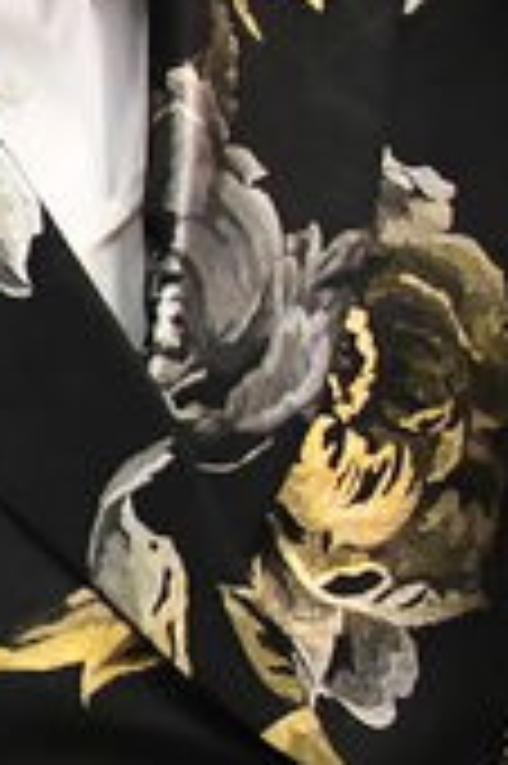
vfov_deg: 5.2
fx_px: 8377
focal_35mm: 395
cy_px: 169
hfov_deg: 3.2
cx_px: -2383
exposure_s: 1/200
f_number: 5.6
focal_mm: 48
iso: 3200
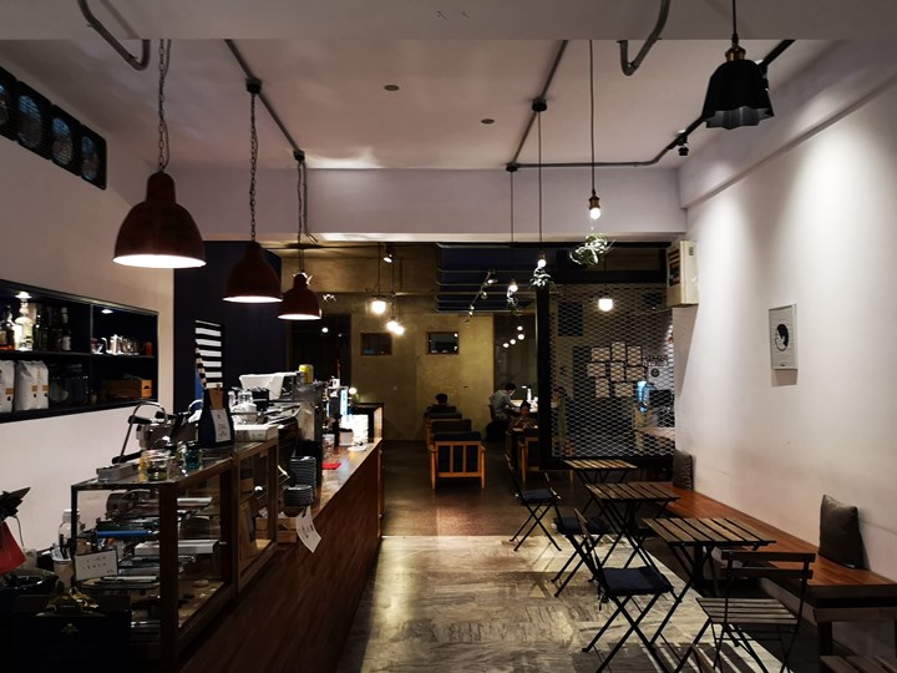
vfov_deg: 51.4
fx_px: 700
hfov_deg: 65.3
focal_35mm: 27
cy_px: 336
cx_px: 448
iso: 400
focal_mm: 3.95
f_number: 1.8
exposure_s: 1/24
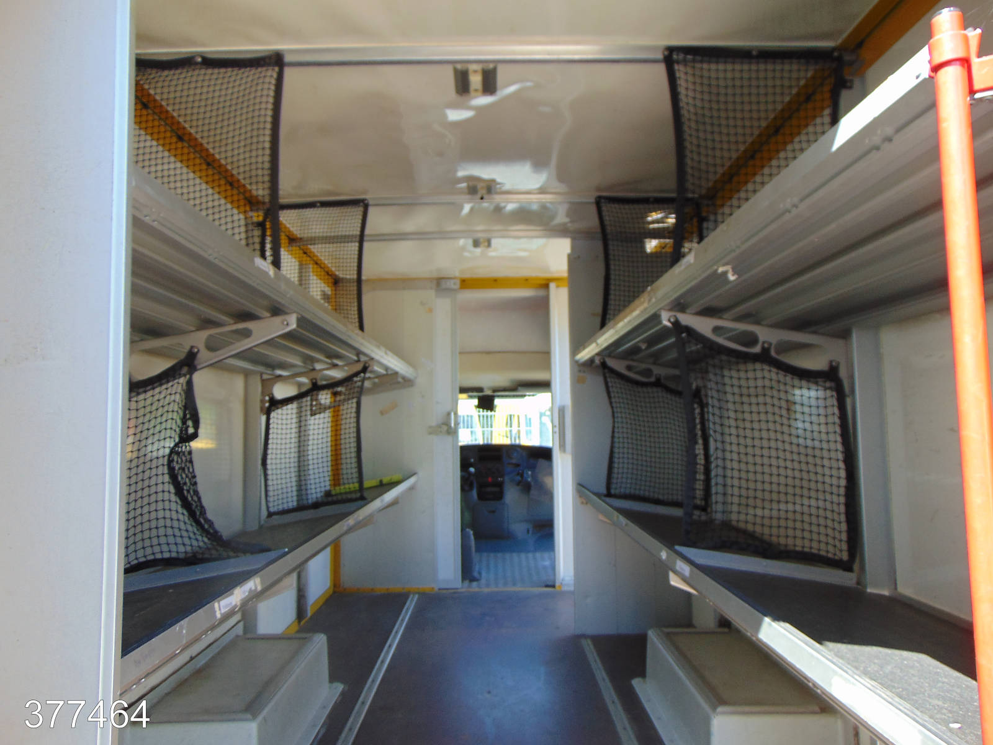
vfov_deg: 54.9
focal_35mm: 25
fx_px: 717
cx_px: 496
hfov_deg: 69.4
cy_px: 372
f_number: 3
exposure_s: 1/160
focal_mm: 4.5
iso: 80
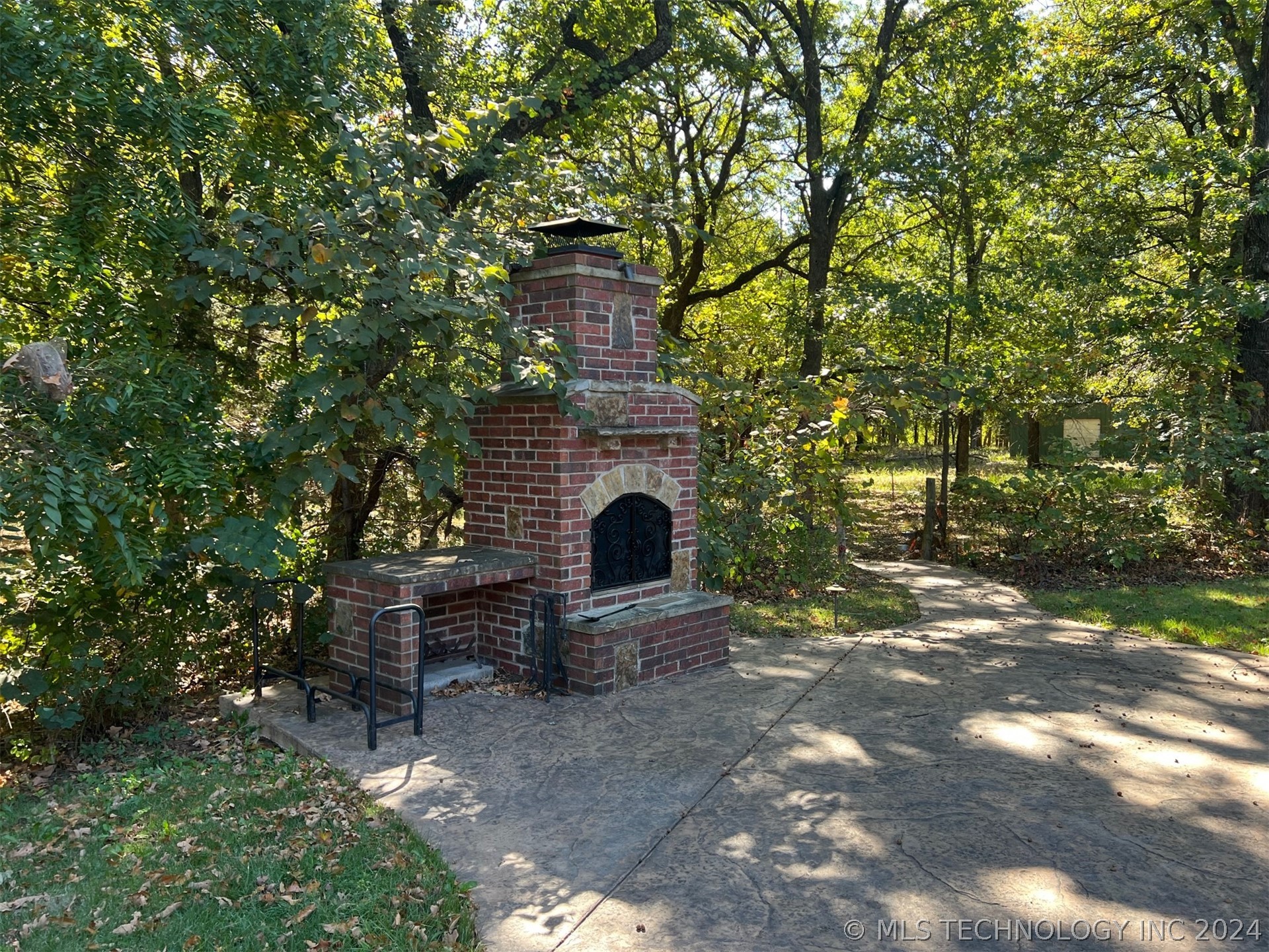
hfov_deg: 67.3
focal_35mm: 26
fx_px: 953
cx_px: 634
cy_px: 476
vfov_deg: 53.1
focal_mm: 5.7
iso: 50
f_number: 1.5
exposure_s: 1/191
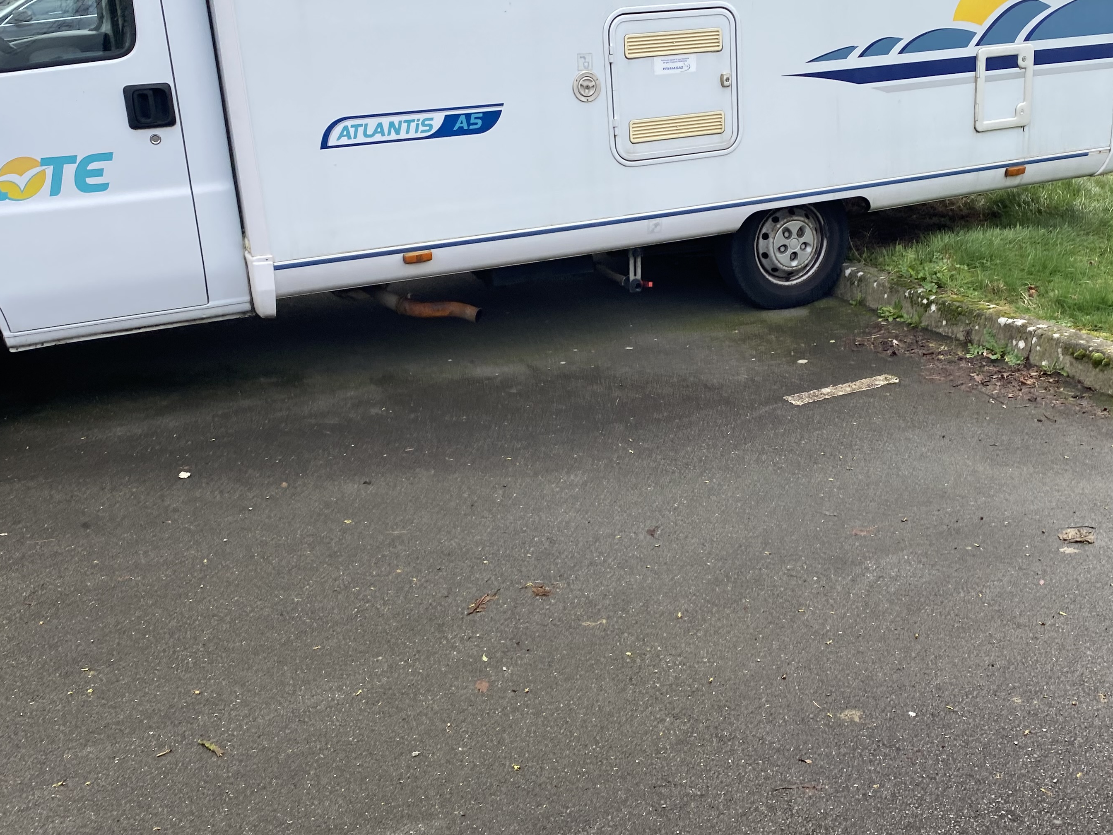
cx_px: 684
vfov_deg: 36.8
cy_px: 380
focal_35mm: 39
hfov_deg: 47.5
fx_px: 1254
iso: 32
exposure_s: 1/483
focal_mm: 4.25
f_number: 1.8
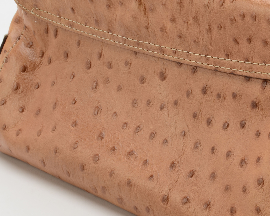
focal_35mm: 99
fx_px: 791
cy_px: 112
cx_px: 210
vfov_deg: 15.5
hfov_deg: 19.2
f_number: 20
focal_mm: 34
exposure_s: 1/160
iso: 100
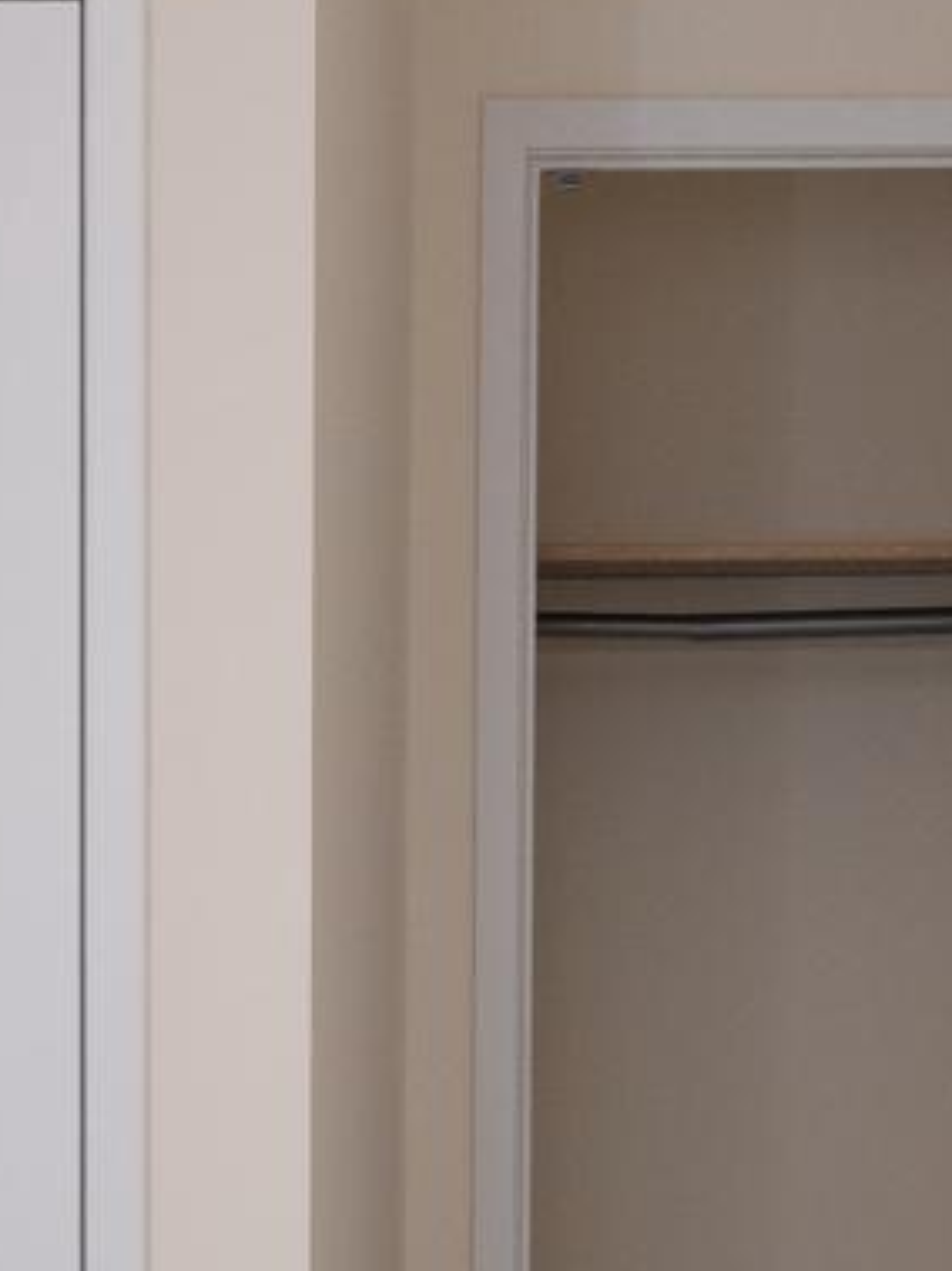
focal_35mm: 78
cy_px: 636
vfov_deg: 25.0
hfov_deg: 18.2
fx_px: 2862
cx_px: -104
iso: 640
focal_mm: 15
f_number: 5.6
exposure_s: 1/125
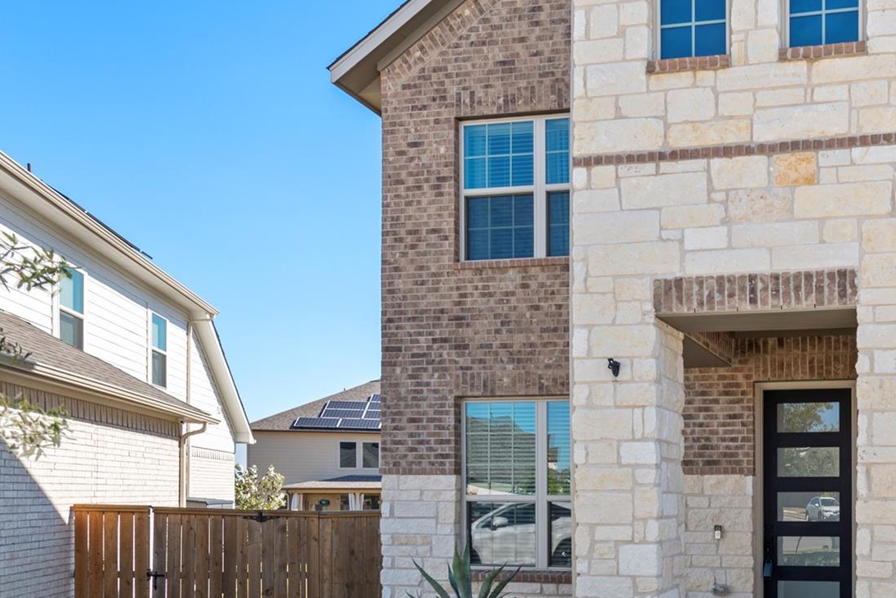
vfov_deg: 41.2
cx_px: 799
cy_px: 504
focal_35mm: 30
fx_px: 747
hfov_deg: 54.3
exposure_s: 1/125
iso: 400
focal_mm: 16
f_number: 8
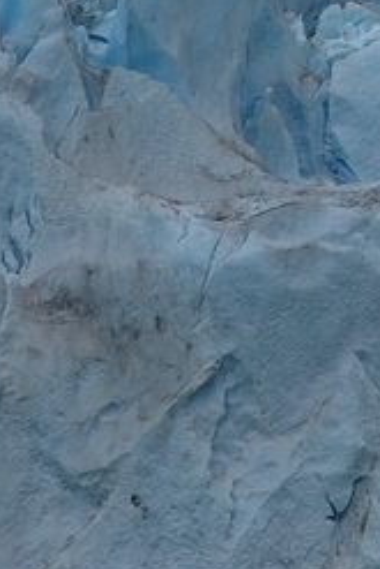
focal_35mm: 622
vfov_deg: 3.3
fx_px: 9834
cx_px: 479
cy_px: -286
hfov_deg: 2.2
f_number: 5.6
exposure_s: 1/250
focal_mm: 120
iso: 100
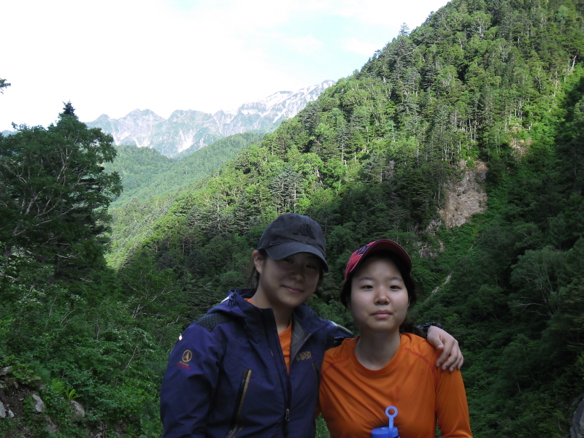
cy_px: 219
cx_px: 292
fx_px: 742
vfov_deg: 32.9
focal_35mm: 44
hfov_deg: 42.9
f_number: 4.5
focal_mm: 7.8
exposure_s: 1/98
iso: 80
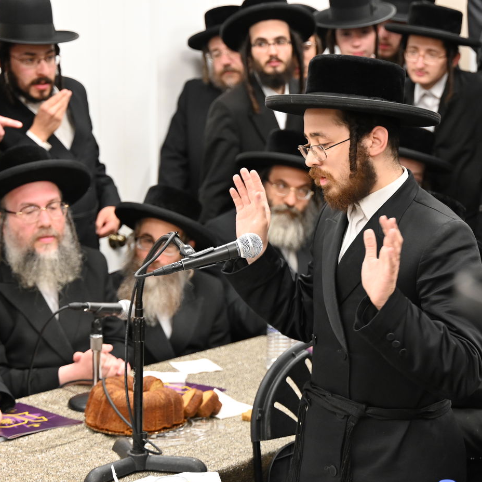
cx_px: 356
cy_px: 241
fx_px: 1575
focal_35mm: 100
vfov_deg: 17.4
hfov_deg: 17.3
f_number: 2.8
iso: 1600
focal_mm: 52
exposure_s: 1/125
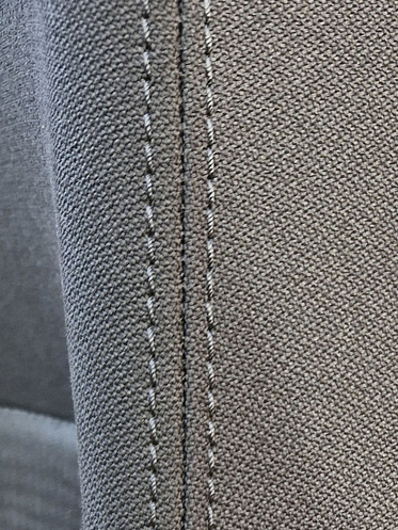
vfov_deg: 23.1
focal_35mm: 74
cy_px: 705
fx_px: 1134
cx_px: 582
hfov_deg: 18.0
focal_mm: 5.54
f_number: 1.8
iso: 50
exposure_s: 1/100
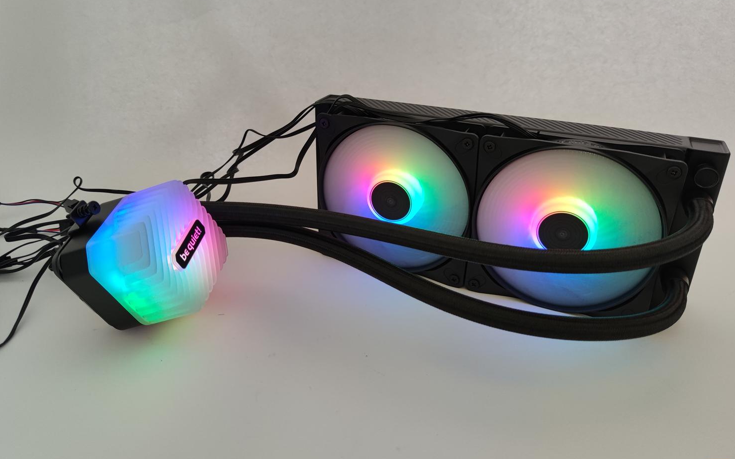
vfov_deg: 45.9
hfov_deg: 68.4
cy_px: 202
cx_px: 366
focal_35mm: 27
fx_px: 541
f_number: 1.85
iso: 225
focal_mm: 6.78
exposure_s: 1/84
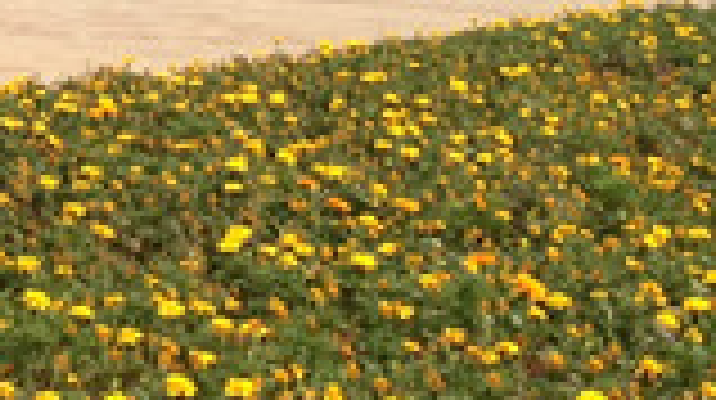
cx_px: -599
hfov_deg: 10.5
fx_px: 3641
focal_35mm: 192
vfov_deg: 6.1
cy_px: -378
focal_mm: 4.28
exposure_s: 1/1623
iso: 64
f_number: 2.4
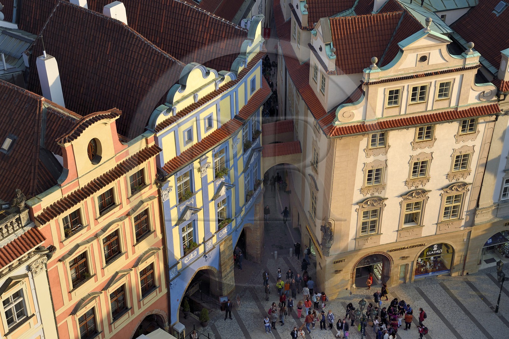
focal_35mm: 55
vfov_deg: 24.6
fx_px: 777
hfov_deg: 36.3
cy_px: 170
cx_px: 254
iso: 200
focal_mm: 55
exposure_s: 1/200
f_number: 7.1
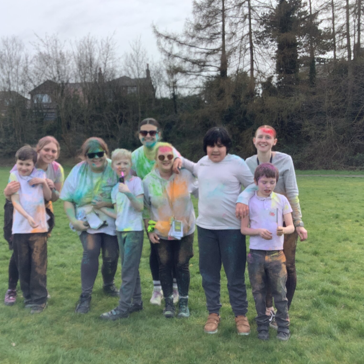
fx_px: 440
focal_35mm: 37
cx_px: 157
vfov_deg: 44.9
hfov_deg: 44.8
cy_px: 180
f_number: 2.4
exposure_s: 1/488
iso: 25
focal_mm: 3.3
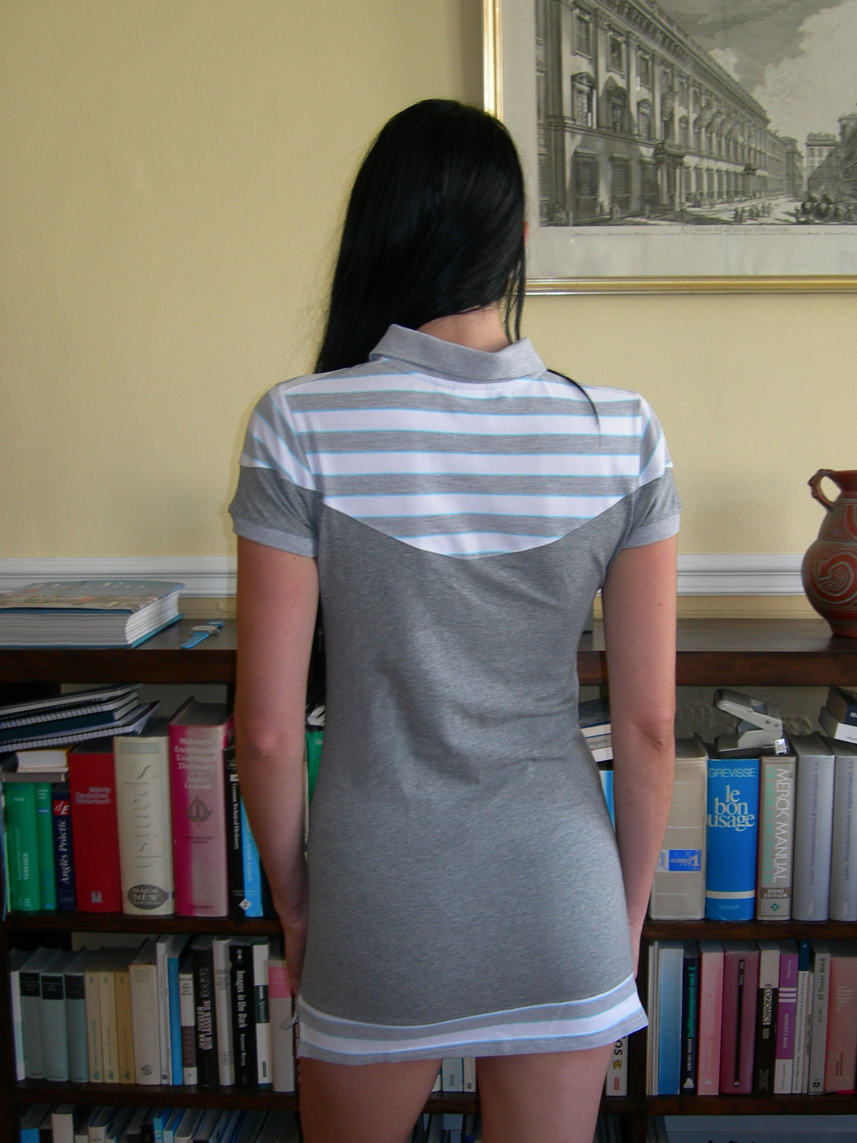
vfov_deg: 49.0
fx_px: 1254
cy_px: 572
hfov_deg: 37.7
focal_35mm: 38
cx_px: 428
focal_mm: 7.8
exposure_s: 1/30
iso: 50
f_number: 2.8
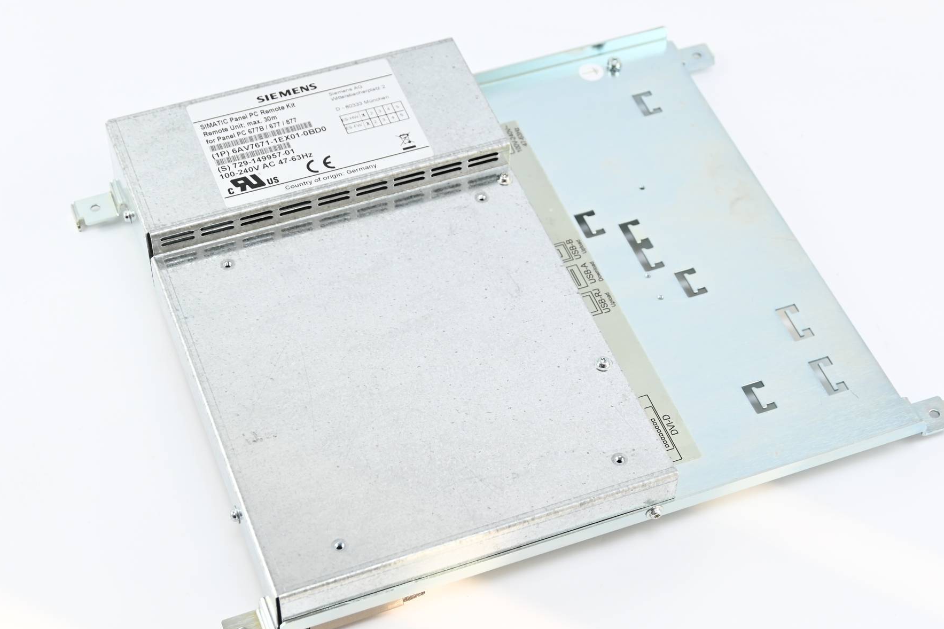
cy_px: 324
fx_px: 1731
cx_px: 506
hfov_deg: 30.5
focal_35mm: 66
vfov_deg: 20.6
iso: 140
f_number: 5.3
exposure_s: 1/60
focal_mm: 36
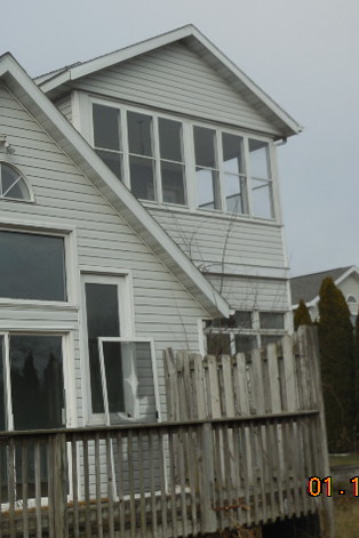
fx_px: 972
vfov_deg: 31.0
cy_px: 266
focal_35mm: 65
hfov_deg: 20.8
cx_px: 110
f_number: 3.8
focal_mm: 8.2
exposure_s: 1/1000
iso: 125
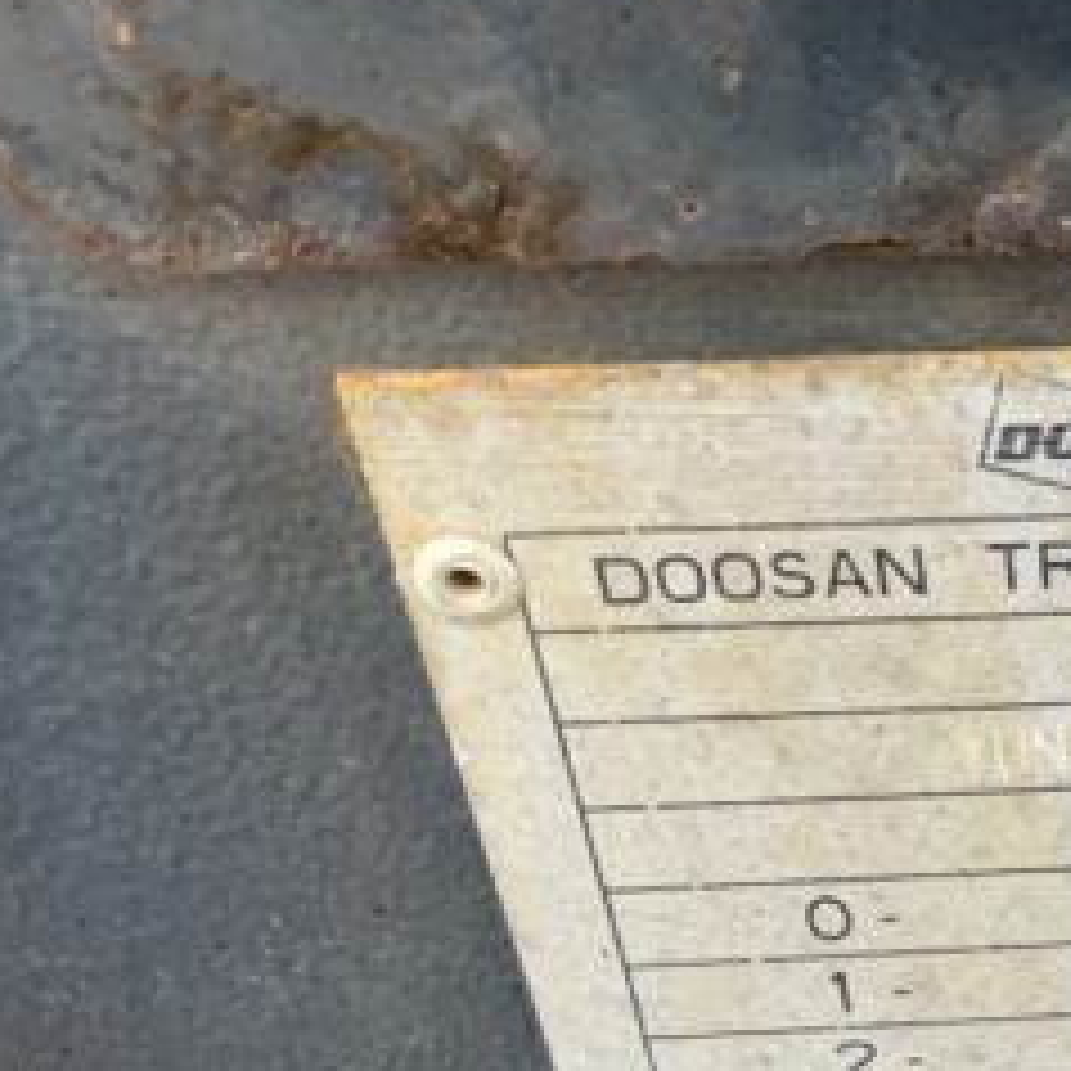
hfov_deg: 22.6
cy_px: 1012
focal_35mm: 69
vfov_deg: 24.1
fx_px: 2415
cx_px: 1346
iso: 64
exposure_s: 1/69
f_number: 1.8
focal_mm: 3
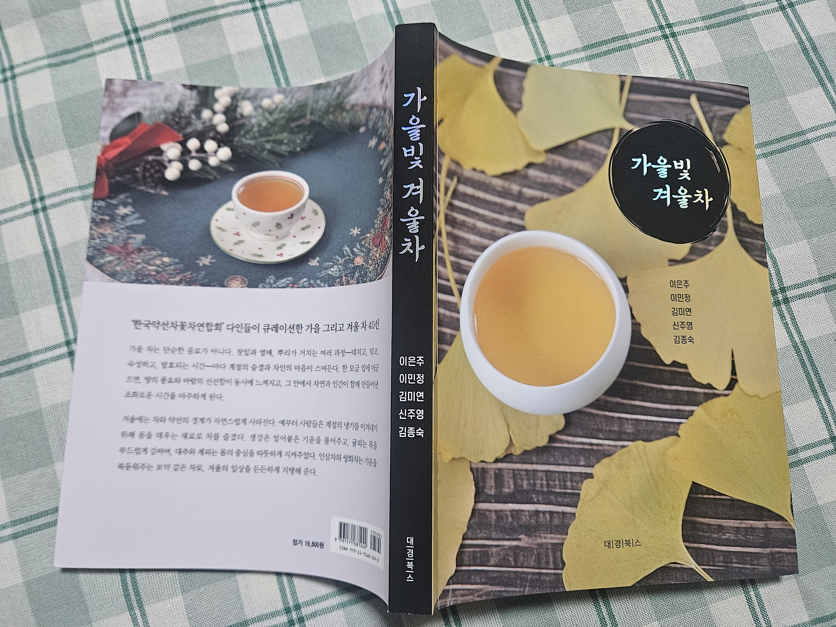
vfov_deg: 58.9
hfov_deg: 73.9
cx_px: 418
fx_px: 555
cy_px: 314
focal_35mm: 23
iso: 500
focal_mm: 5.4
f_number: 1.8
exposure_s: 1/120
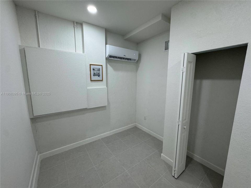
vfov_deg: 85.7
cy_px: 94
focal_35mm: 14
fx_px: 102
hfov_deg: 102.1
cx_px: 126
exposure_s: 1/120
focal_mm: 2.22
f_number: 2.2
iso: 125
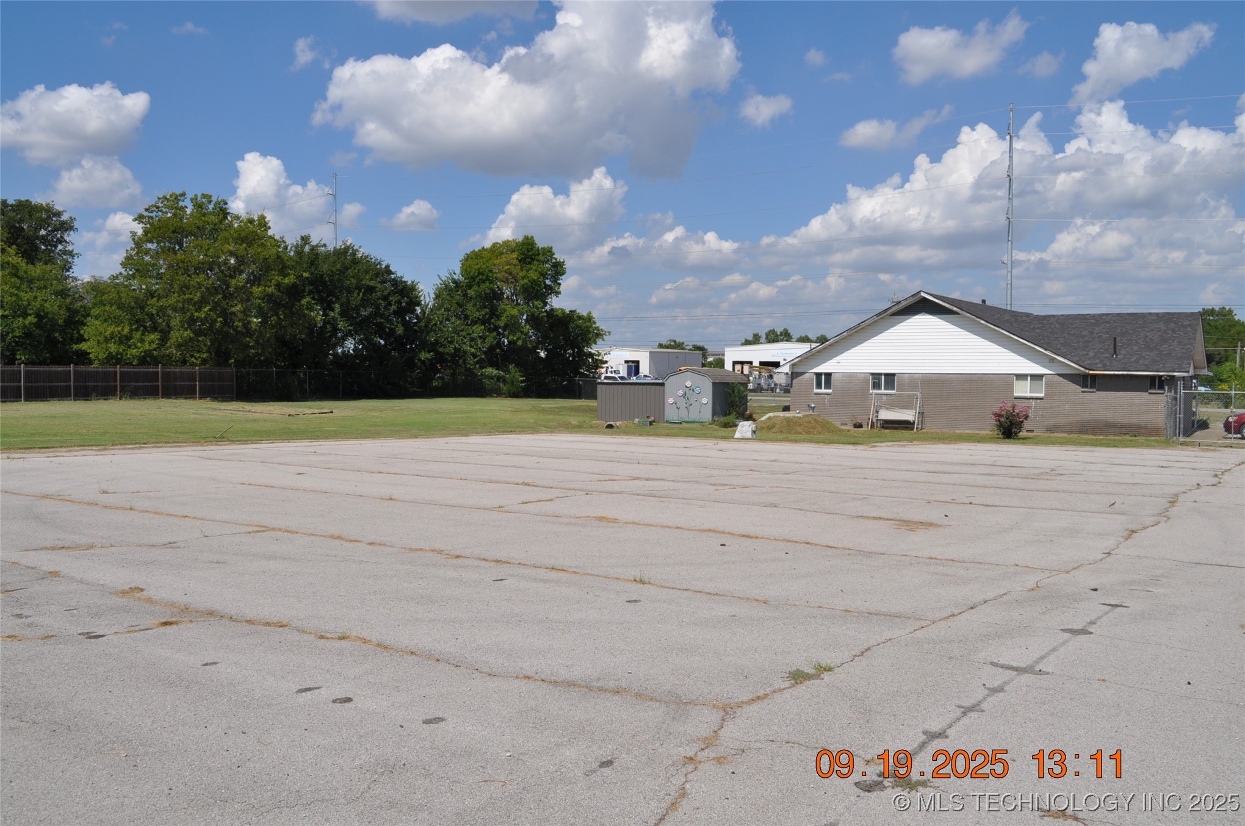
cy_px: 413
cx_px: 622
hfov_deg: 62.0
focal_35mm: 30
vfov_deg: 43.5
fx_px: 1036
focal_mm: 20
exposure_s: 1/500
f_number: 11
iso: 200
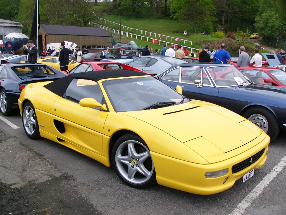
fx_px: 297
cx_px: 143
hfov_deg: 51.4
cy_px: 108
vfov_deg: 39.7
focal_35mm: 36
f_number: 3.7
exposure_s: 1/100
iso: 50
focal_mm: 6
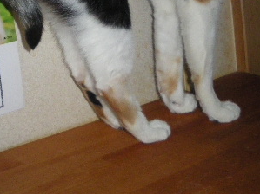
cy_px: -13
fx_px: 578
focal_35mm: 77
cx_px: 109
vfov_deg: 18.5
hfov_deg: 25.3
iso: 400
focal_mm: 6.3
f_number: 3.5
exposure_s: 1/50
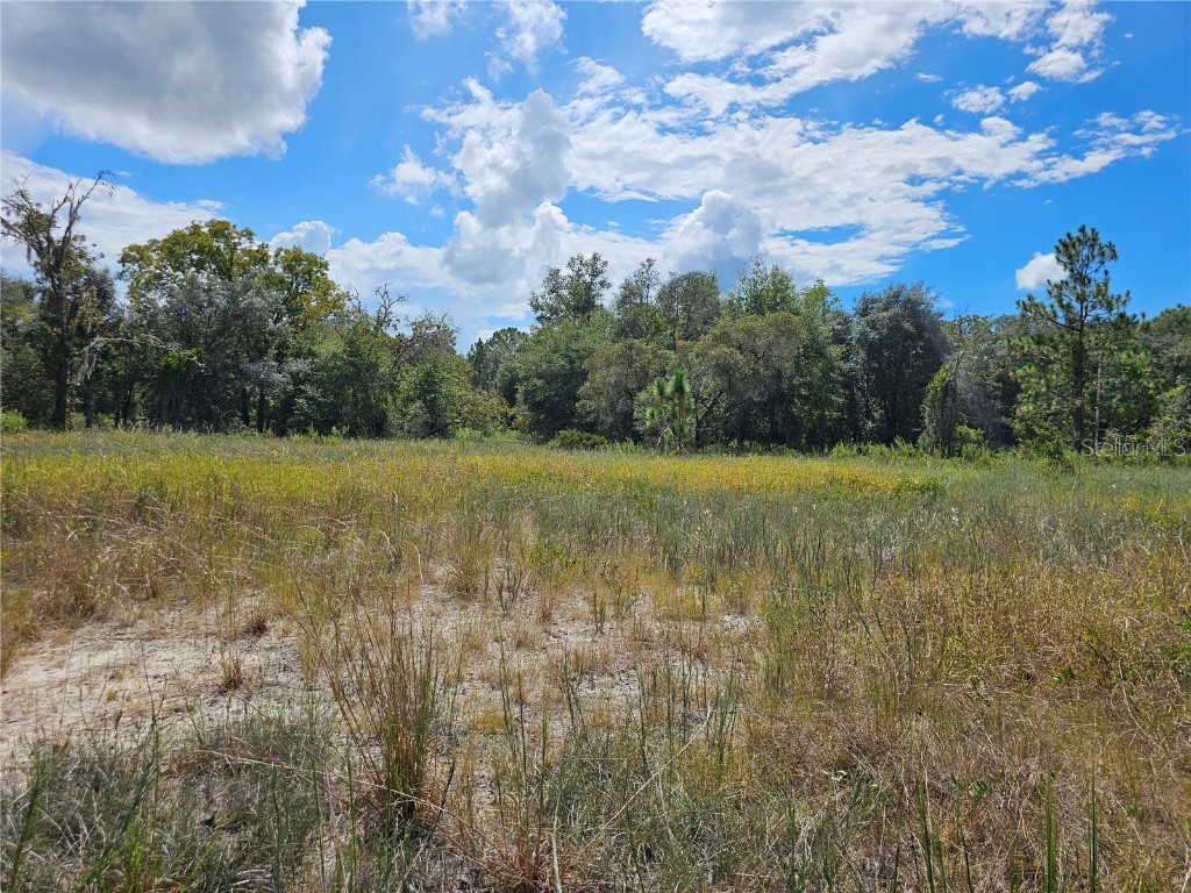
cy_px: 446
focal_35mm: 23
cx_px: 596
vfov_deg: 58.9
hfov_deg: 73.9
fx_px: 791
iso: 10
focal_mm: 6.3
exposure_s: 1/1484
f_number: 1.7
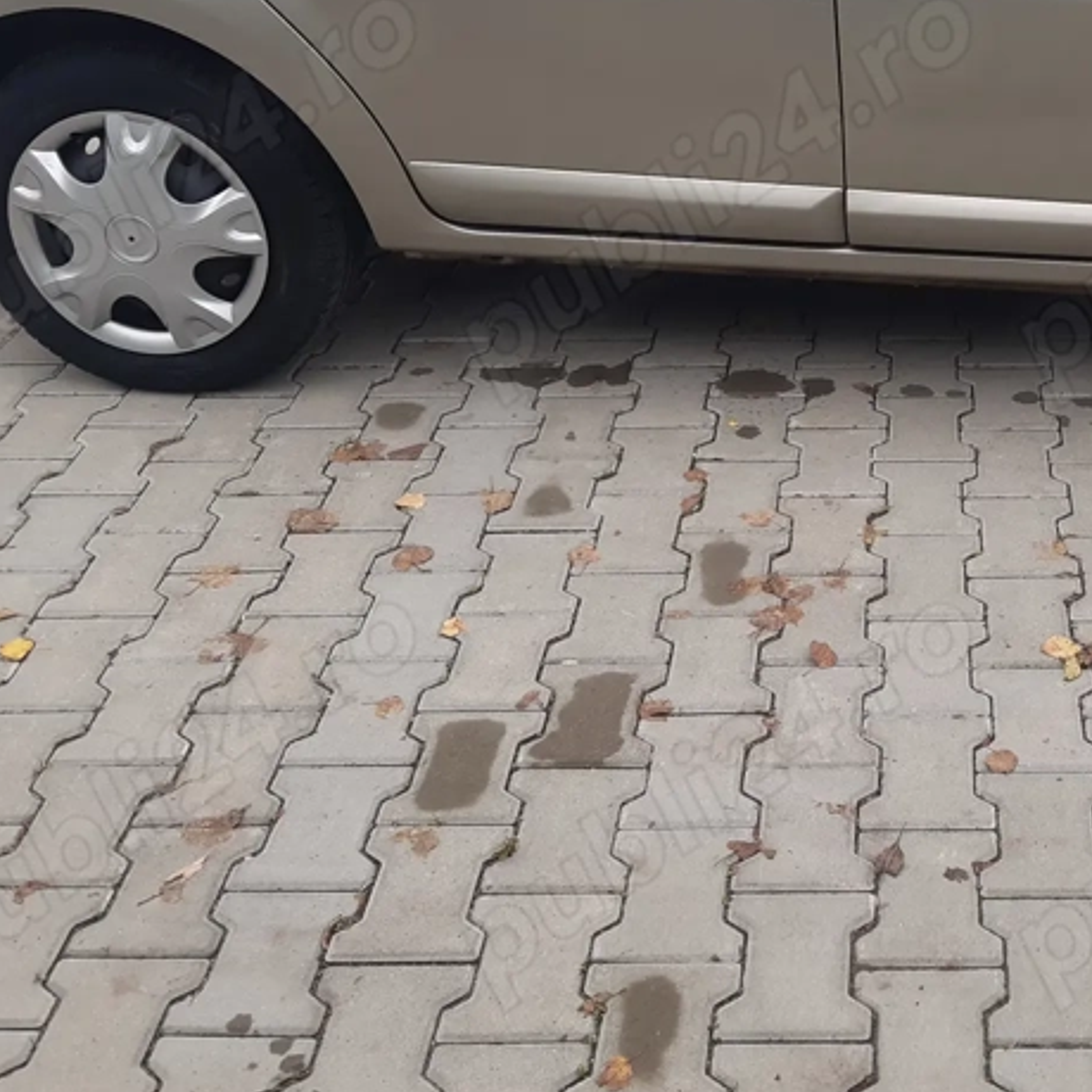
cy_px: 228
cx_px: 992
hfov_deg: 32.3
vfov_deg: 33.1
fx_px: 1785
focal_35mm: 50
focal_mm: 3.92
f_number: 1.7
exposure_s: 1/170
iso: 40
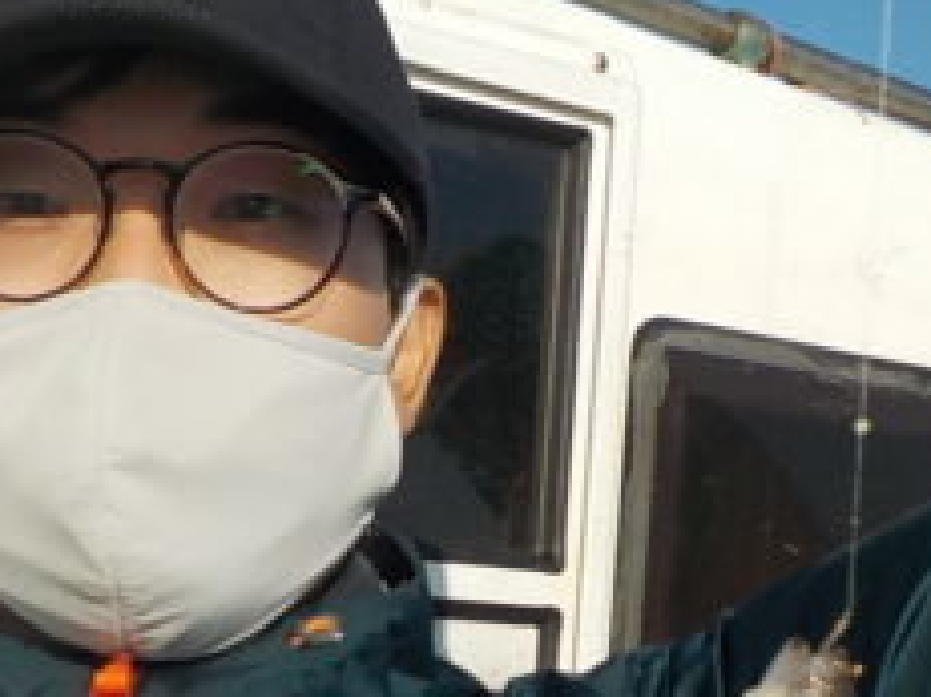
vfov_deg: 18.1
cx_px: 330
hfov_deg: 24.9
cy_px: 798
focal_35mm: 78
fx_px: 2097
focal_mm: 4.1
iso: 125
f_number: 6.6
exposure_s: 1/640
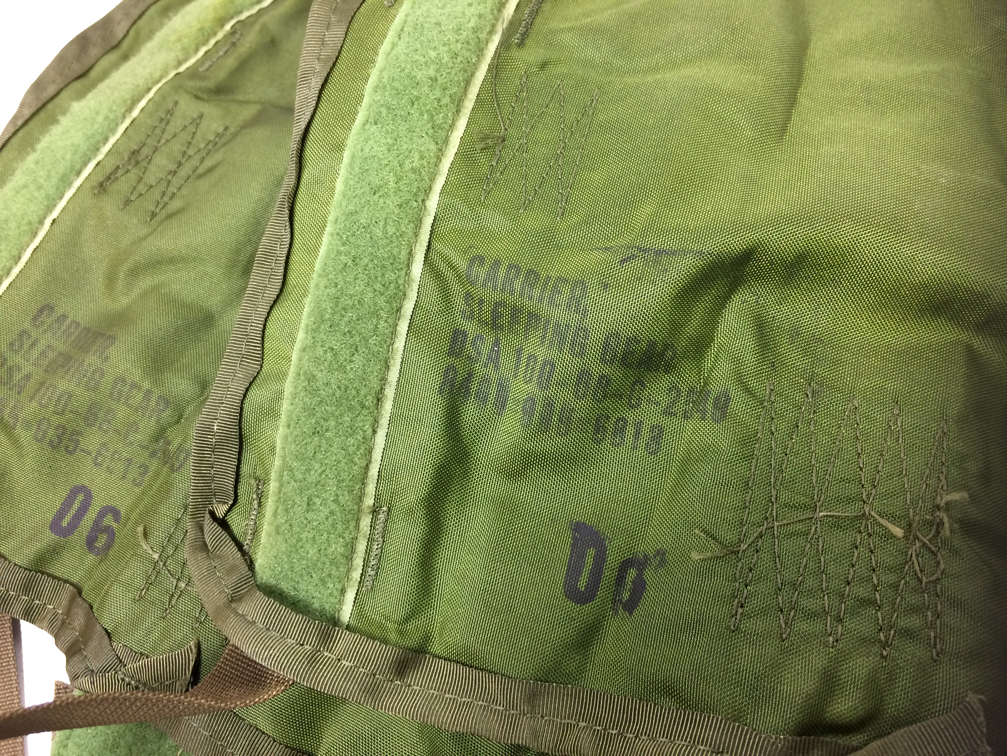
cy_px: 378
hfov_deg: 61.7
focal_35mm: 29
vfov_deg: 48.2
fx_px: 844
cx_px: 504
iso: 80
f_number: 2.2
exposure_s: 1/30
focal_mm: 4.15
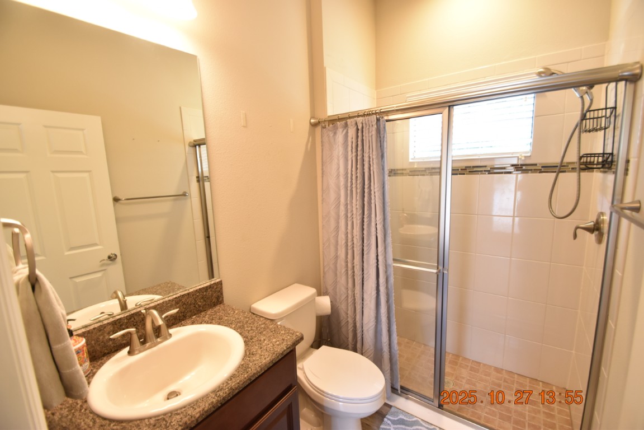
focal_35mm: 15
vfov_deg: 77.3
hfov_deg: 100.4
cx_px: 322
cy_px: 215
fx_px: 268
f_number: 3.5
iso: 800
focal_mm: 10
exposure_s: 1/45
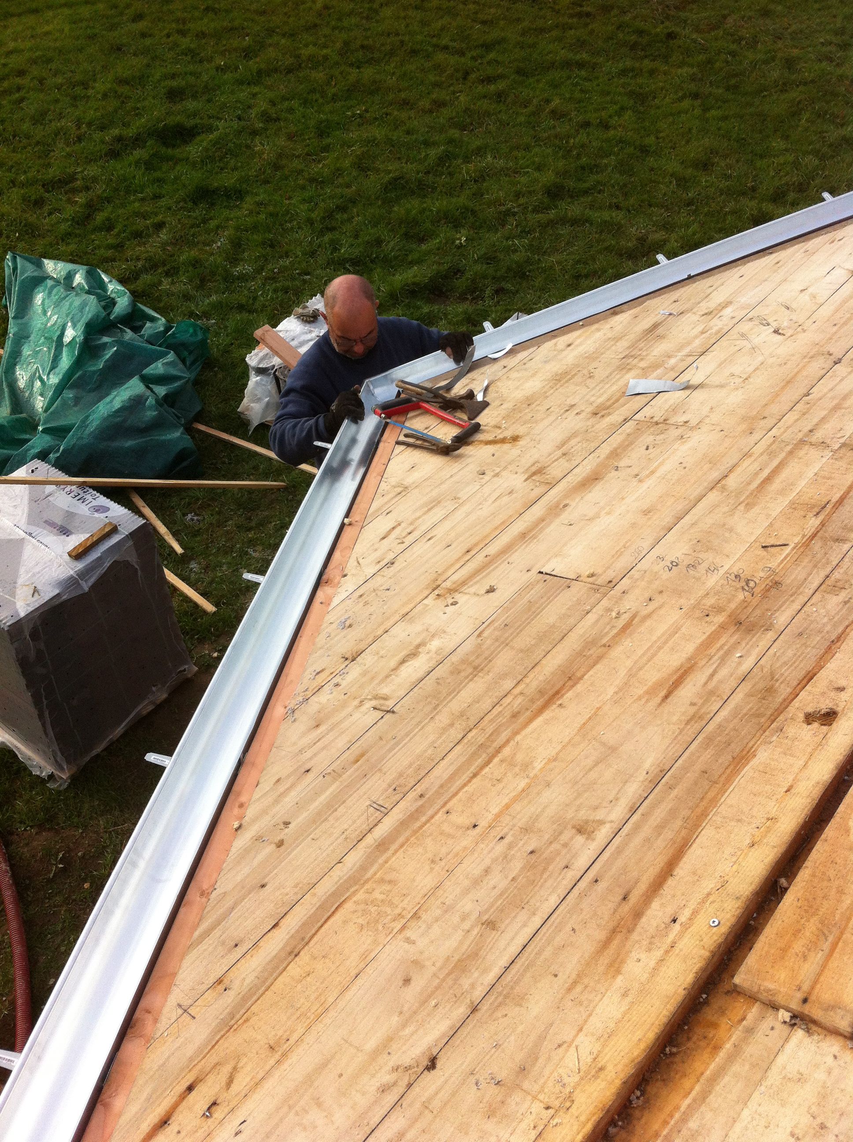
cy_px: 571
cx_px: 426
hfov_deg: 40.6
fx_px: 1153
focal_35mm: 35
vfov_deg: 52.7
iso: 80
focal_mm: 3.85
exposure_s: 1/759
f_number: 2.8
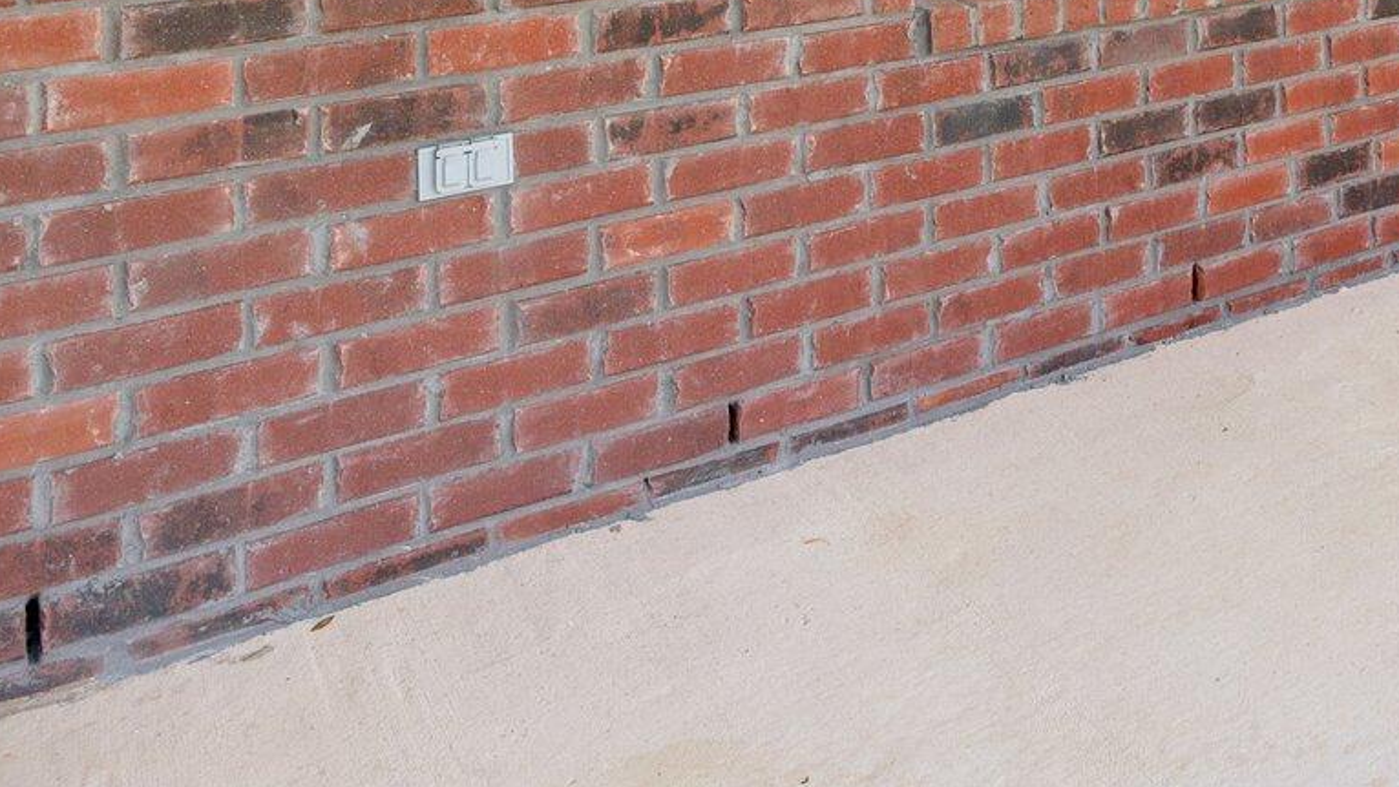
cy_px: -332
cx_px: 1485
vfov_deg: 23.1
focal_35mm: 43
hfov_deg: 39.6
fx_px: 1610
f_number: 9
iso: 160
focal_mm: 15.5
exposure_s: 1/40
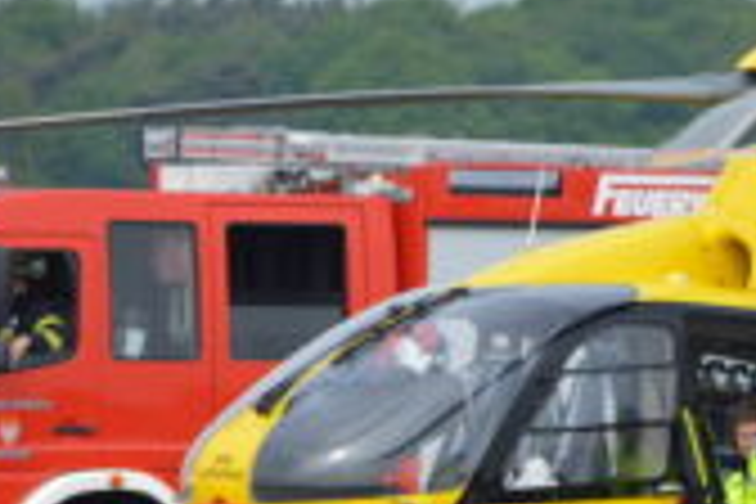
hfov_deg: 2.0
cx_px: 925
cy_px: 335
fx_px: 21371
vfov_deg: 1.4
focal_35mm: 1018
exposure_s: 1/1600
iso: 400
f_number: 5.6
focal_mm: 195
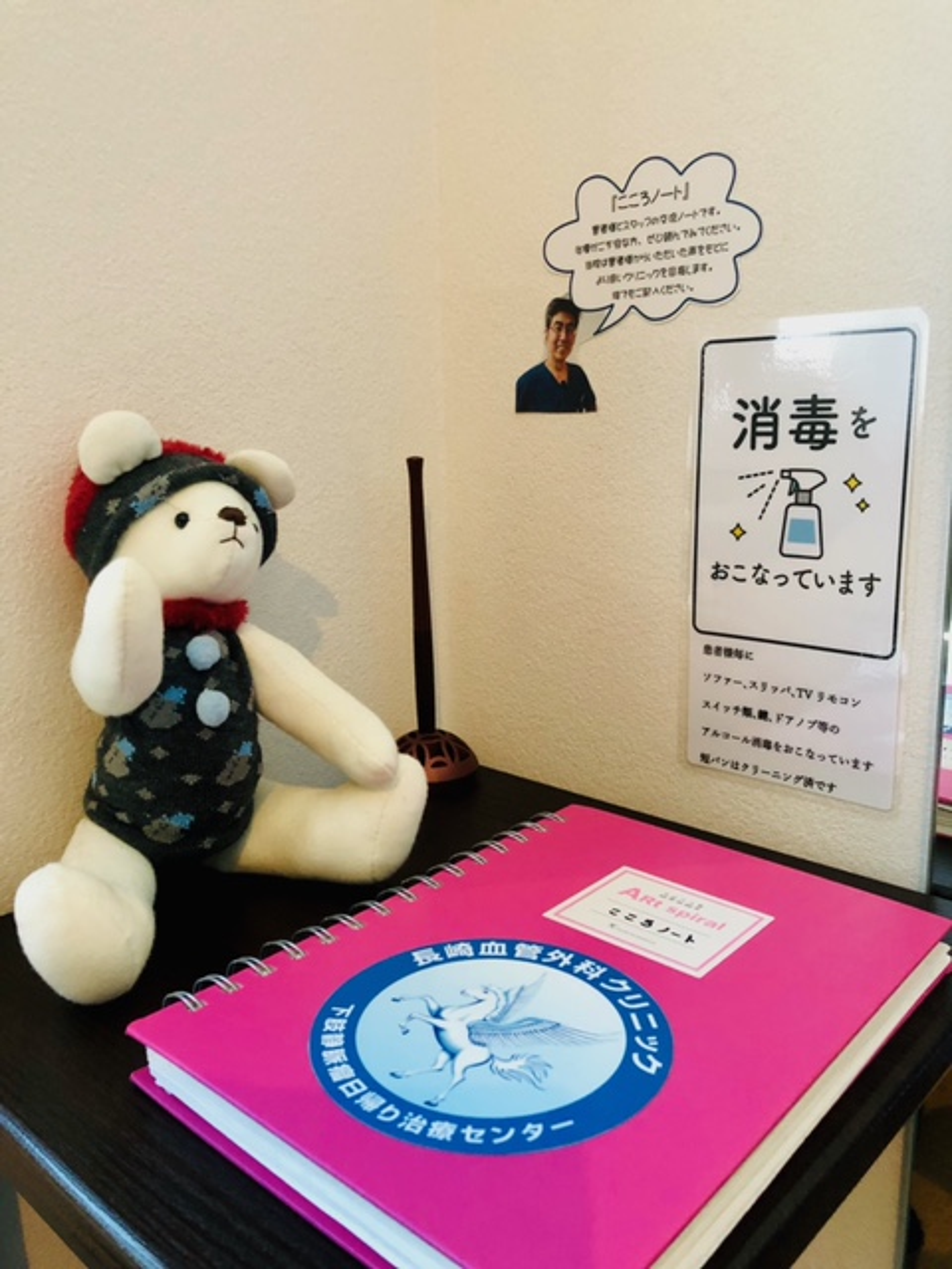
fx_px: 1027
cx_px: 476
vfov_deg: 63.4
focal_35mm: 28
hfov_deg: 49.7
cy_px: 634
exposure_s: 1/15
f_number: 1.8
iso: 80
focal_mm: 4
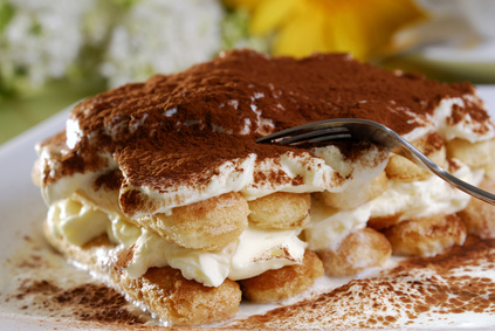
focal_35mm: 78
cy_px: 166
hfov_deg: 26.0
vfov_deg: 17.5
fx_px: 1074
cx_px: 248
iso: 100
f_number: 16
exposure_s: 1/200
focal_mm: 52
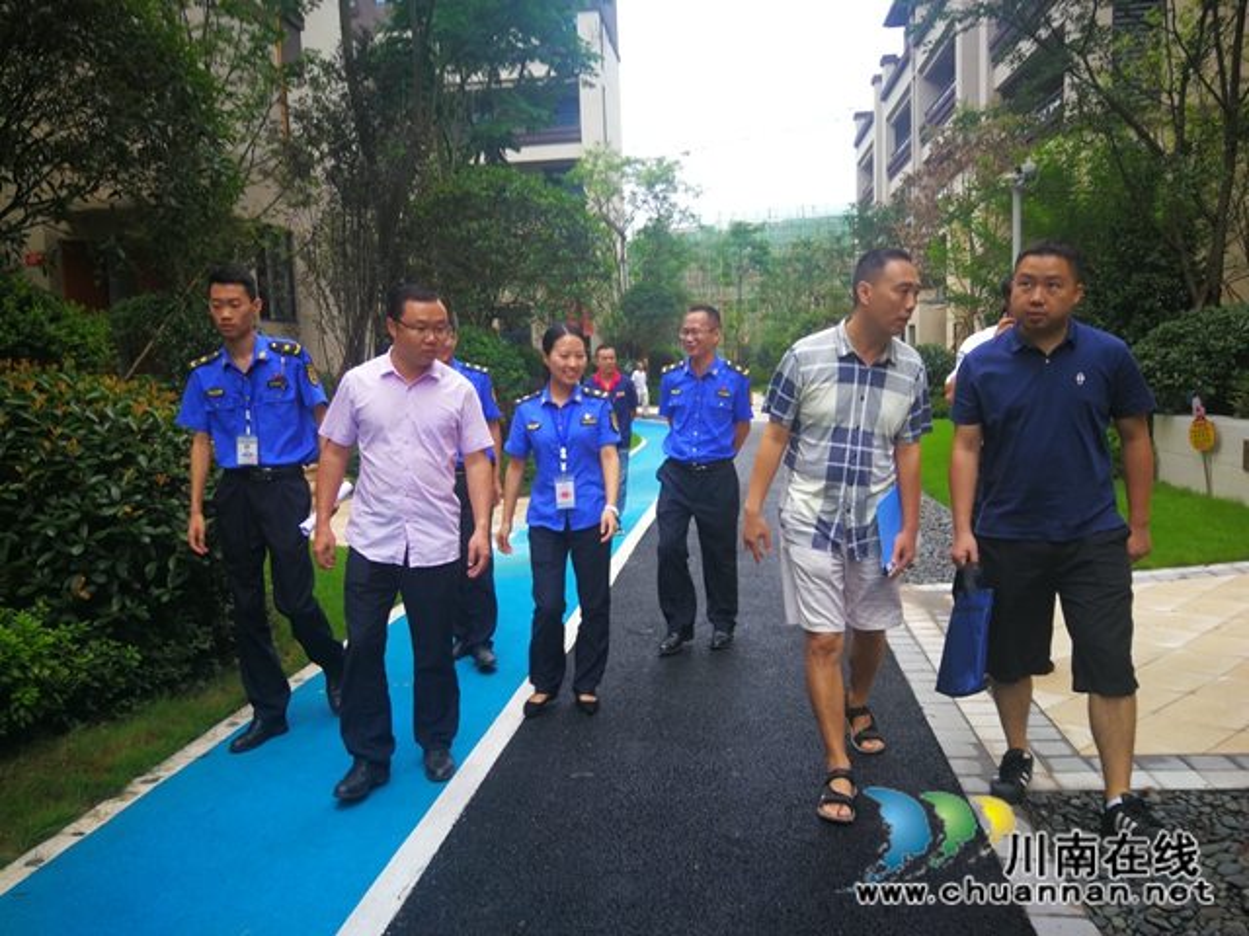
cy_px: 468
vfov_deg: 51.4
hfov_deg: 65.3
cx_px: 624
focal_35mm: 27
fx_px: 974
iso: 50
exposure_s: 1/104
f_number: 2.2
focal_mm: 3.95
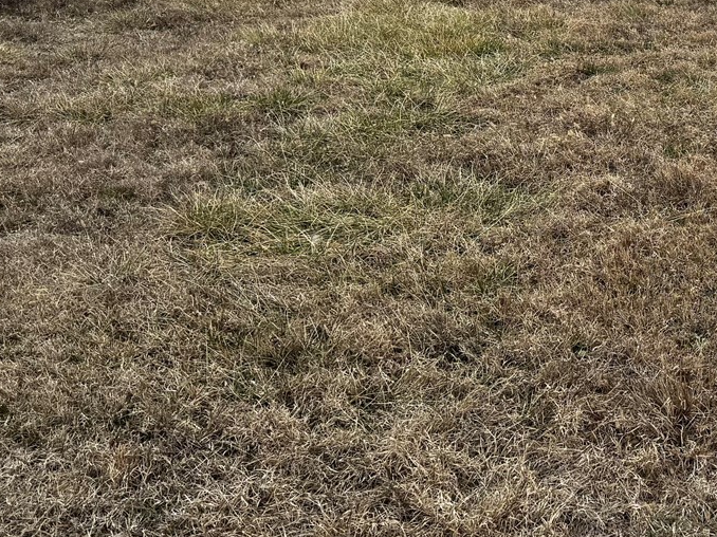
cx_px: 748
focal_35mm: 68
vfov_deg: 21.1
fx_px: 1408
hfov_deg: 26.7
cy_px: 40
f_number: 1.78
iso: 80
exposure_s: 1/1721
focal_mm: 6.76
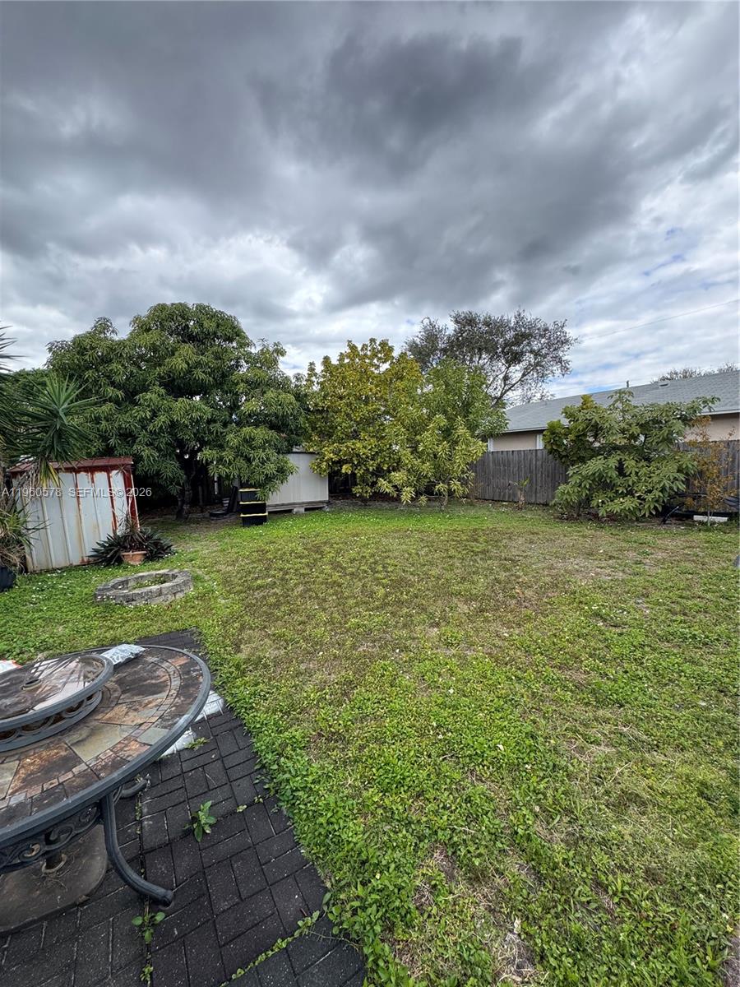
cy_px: 494
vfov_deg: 102.1
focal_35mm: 14
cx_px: 370
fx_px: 399
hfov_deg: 85.7
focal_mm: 2.22
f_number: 2.2
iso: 40
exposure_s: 1/418
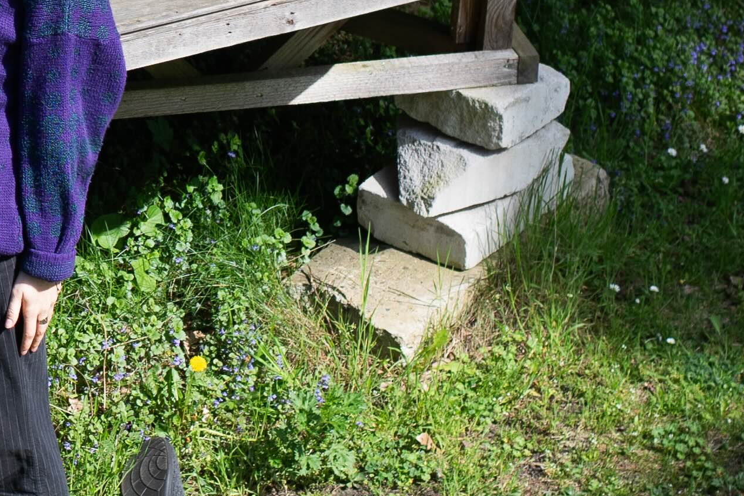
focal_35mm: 291
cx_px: -504
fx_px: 6015
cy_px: -195
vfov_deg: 4.7
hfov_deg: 6.9
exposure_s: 1/500
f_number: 4
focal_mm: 50
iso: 125
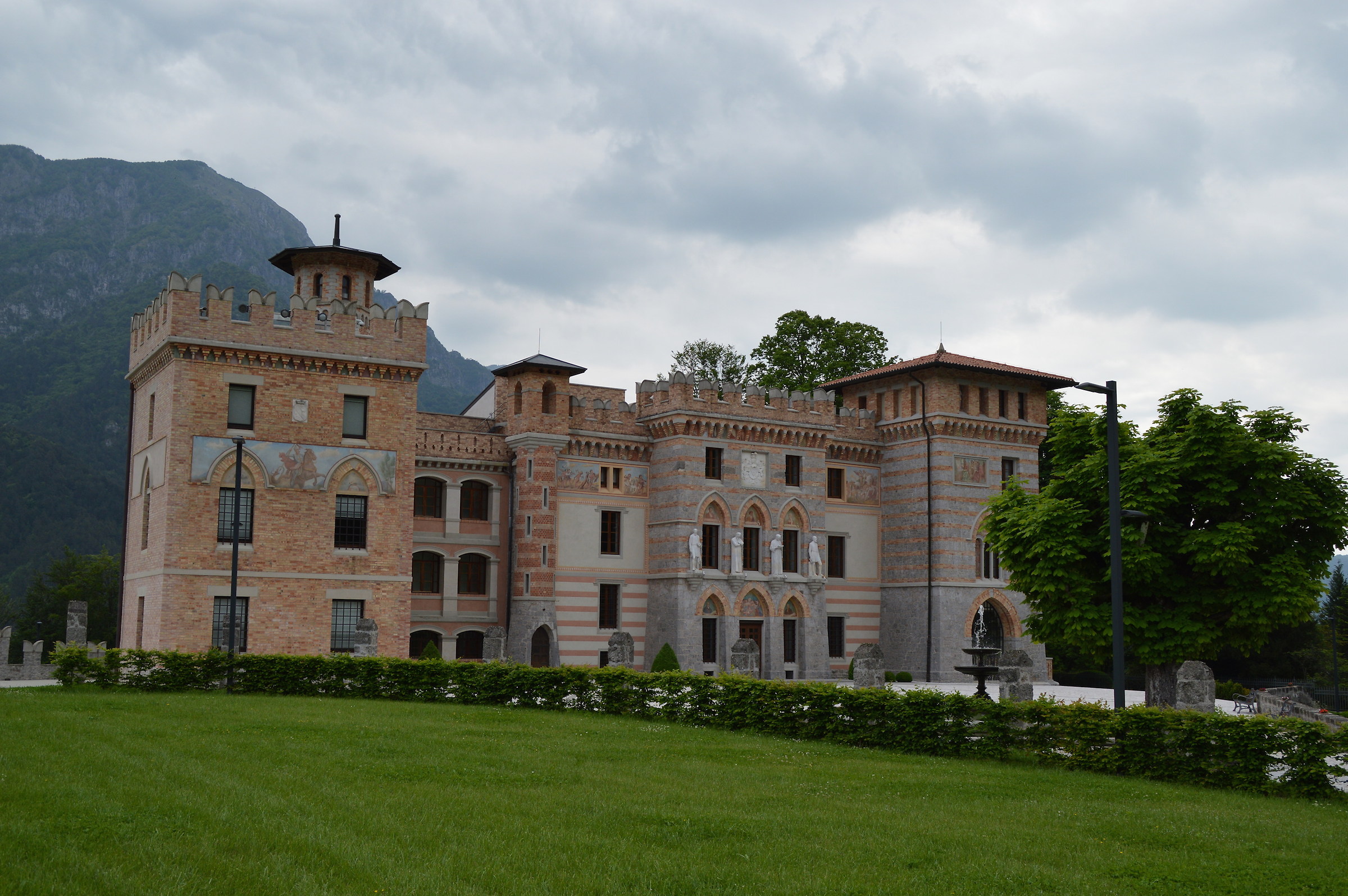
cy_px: 448
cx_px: 674
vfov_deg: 35.4
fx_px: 1403
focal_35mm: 38
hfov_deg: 51.3
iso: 200
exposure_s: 1/800
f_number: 5.6
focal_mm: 25
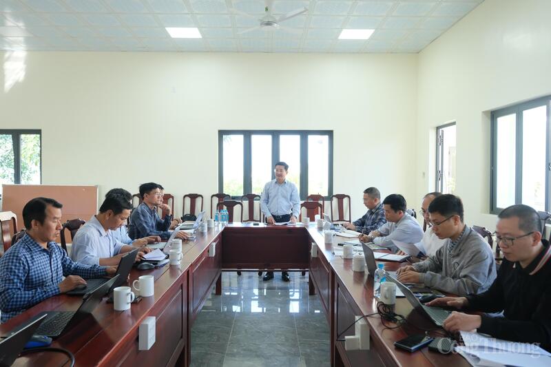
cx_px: 276
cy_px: 184
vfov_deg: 46.4
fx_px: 428
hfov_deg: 65.5
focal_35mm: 28
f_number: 4
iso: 640
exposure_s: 1/100
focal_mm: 18.4
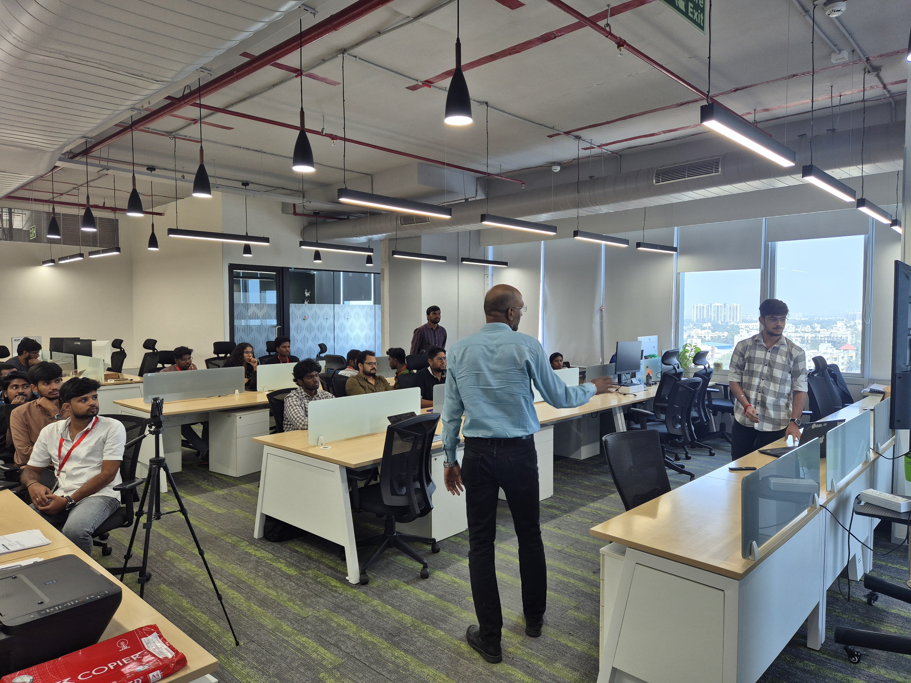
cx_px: 456
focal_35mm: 23
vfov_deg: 58.9
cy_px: 342
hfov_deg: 73.9
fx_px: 605
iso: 64
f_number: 1.8
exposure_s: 1/100
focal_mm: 5.4
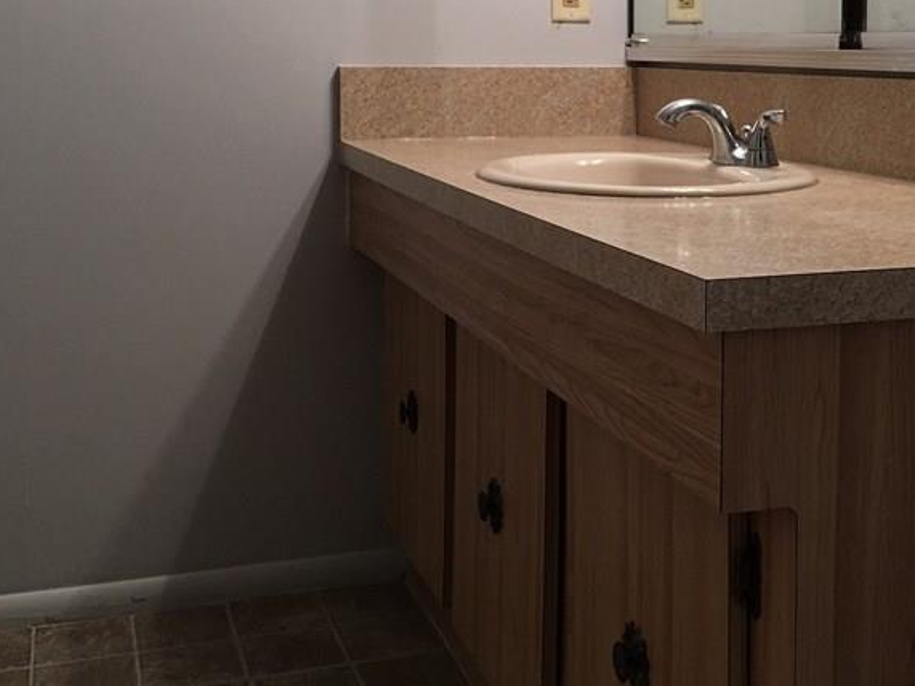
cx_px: 598
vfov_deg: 27.5
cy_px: 147
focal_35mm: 52
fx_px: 1374
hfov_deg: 36.5
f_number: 2.2
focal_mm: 4.15
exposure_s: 1/30
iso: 40
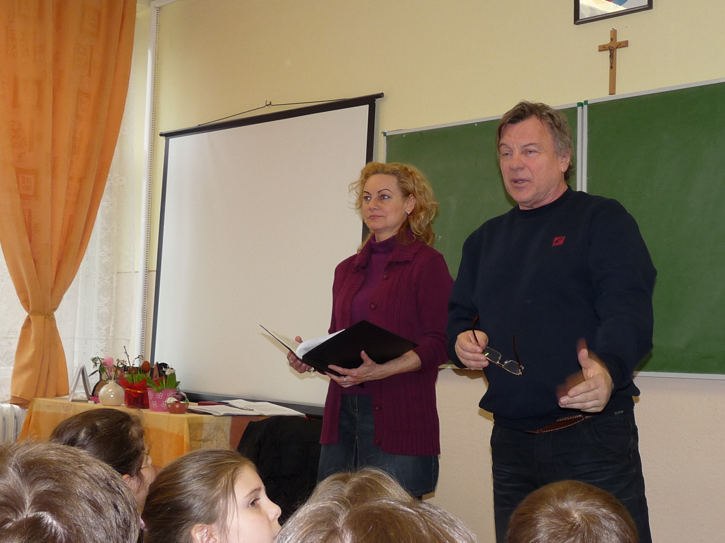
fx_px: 1068
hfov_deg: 37.5
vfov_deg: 28.6
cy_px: 272
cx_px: 362
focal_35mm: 51
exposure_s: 1/30
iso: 125
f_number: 2.8
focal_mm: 5.2
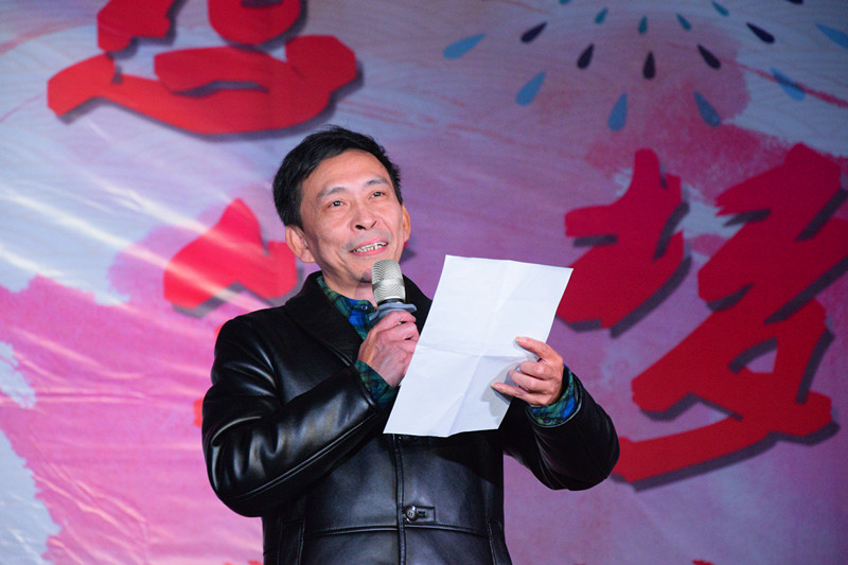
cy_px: 282
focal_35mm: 158
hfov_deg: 13.0
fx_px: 3709
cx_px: 424
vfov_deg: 8.7
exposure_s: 1/125
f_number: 5.6
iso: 3200
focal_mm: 105
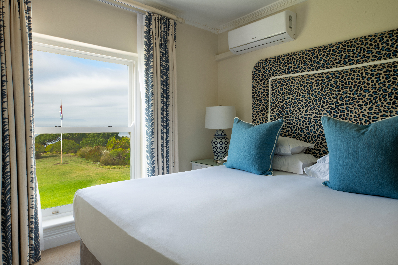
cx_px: 199
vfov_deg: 55.1
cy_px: 132
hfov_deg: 76.1
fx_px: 254
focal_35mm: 23
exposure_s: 1/60
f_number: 16
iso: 200
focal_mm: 23
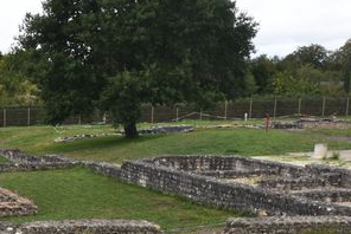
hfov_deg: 21.8
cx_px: -91
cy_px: 297
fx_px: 830
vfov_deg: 15.4
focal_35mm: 85
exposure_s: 1/250
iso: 360
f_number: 8
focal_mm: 16
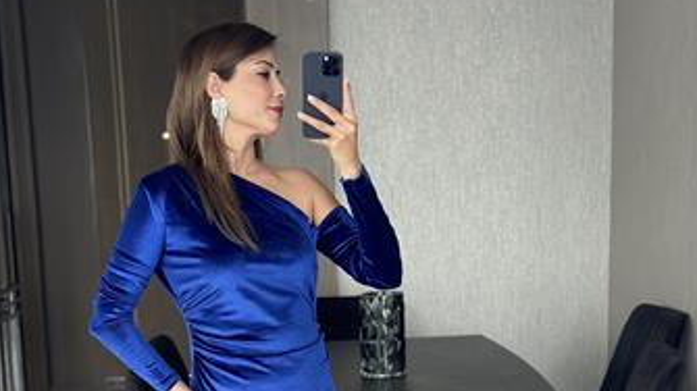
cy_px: 435
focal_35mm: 79
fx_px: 1459
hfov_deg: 26.8
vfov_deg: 14.9
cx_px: 312
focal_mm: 6.86
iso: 400
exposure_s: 1/46
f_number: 1.78
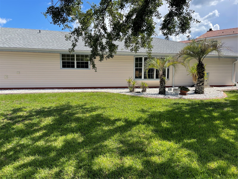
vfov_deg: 54.9
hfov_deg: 69.4
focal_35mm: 25
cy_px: 90
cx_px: 119
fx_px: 172
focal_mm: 5.1
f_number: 1.6
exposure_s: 1/2387
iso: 32
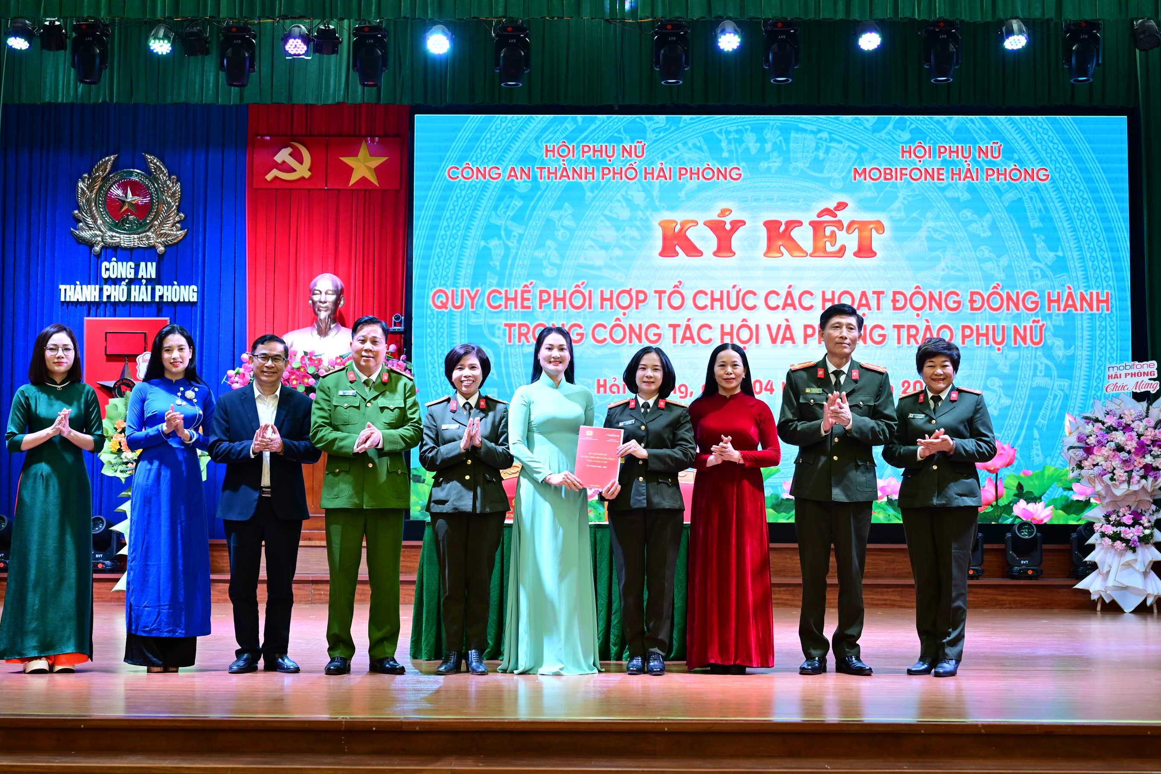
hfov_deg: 41.1
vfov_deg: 28.1
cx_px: 531
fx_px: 1548
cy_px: 425
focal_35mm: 48
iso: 1000
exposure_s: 1/100
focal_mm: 43
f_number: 4
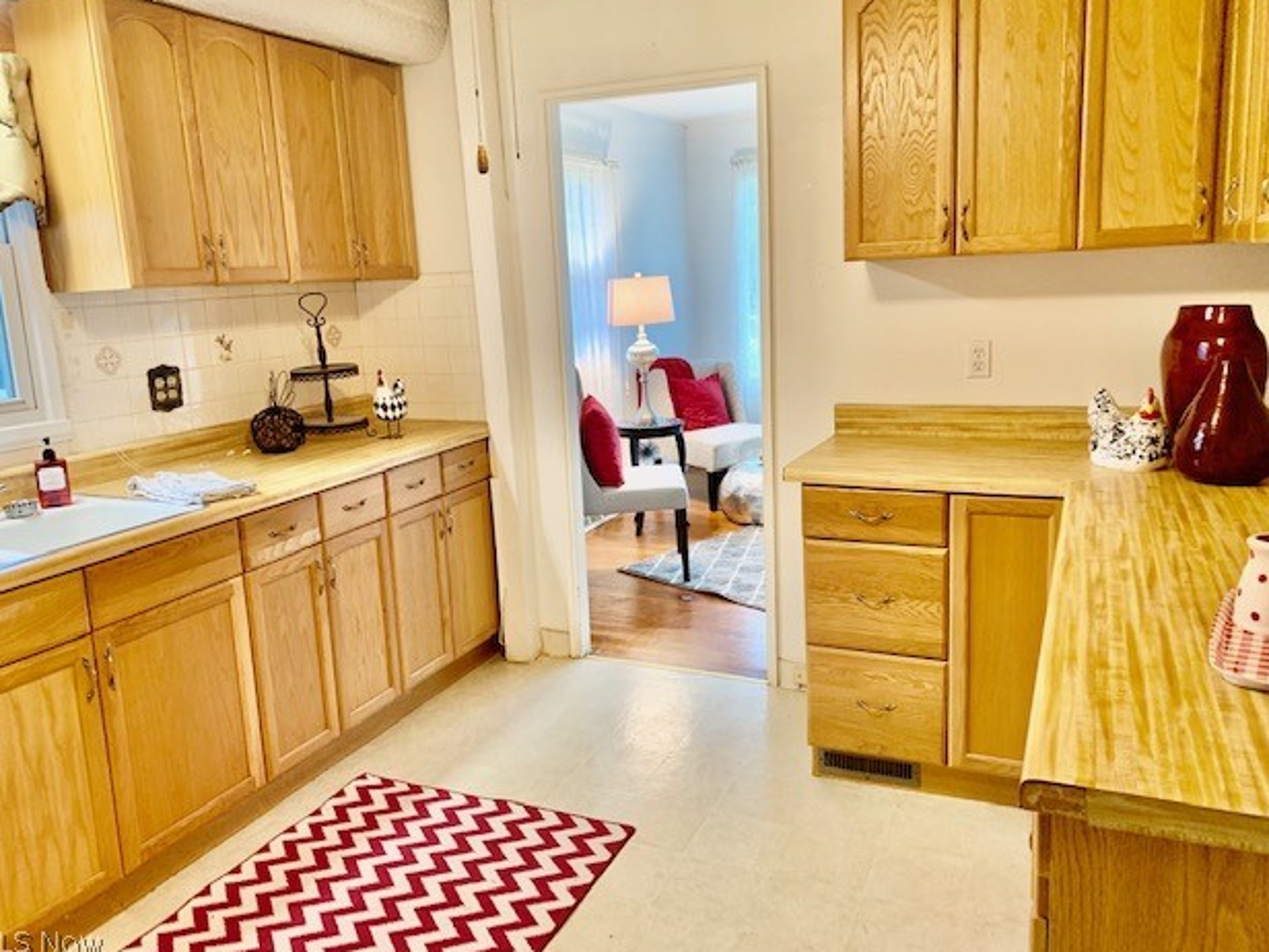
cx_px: 626
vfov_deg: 51.4
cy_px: 470
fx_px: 990
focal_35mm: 27
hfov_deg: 65.3
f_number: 1.8
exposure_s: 1/60
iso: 125
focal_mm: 4.25
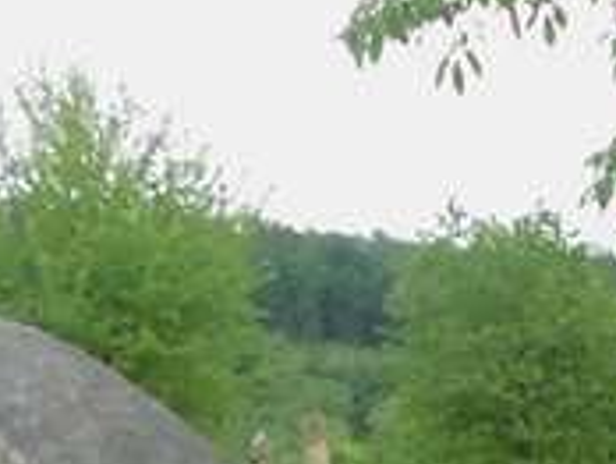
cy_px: 800
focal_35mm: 132
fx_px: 2352
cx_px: 963
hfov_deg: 13.9
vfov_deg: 10.6
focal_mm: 4
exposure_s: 1/800
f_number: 6
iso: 800
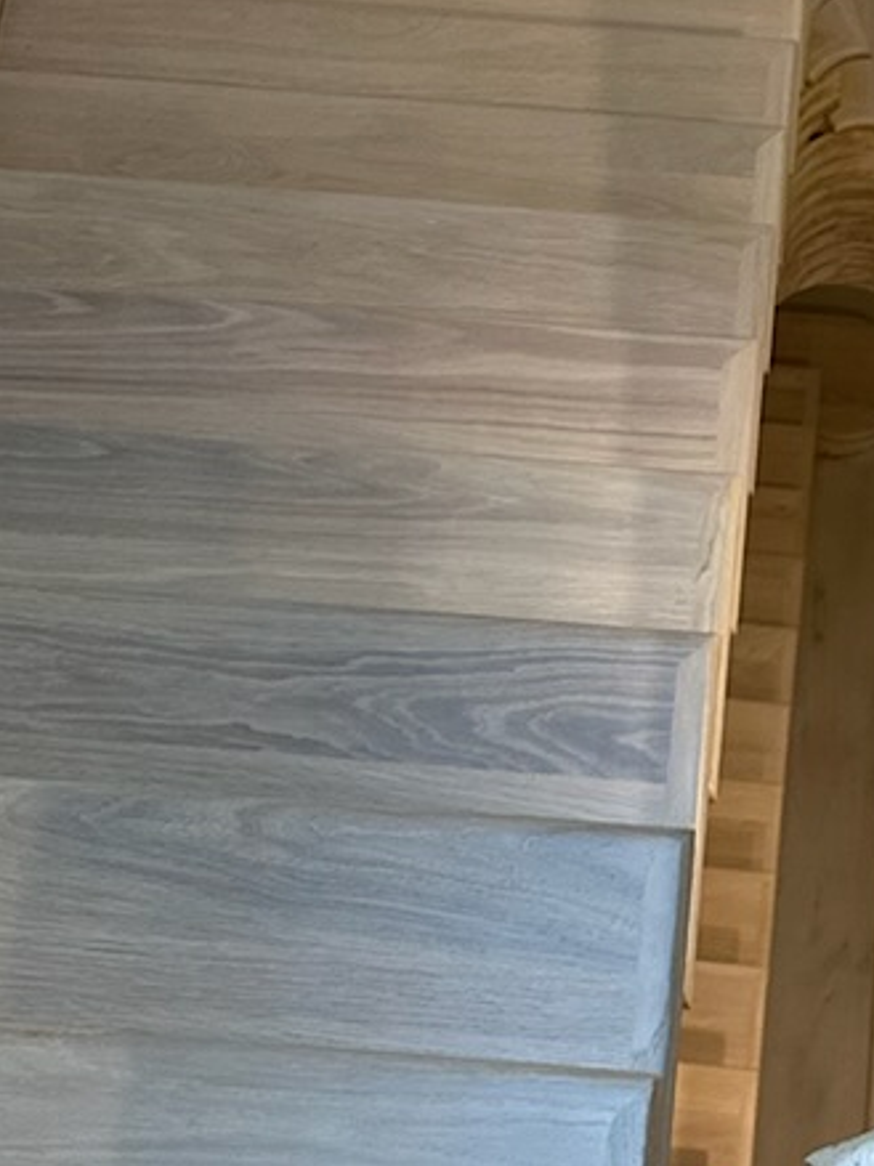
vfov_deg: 17.5
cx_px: 696
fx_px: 3772
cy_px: 263
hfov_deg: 13.2
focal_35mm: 112
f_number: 1.78
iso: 100
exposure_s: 1/120
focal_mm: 6.86
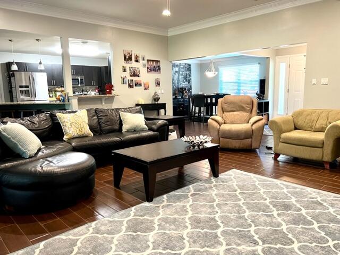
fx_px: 255
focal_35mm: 26
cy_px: 128
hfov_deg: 67.3
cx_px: 170
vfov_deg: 53.1
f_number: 1.5
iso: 320
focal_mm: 5.7
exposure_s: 1/60
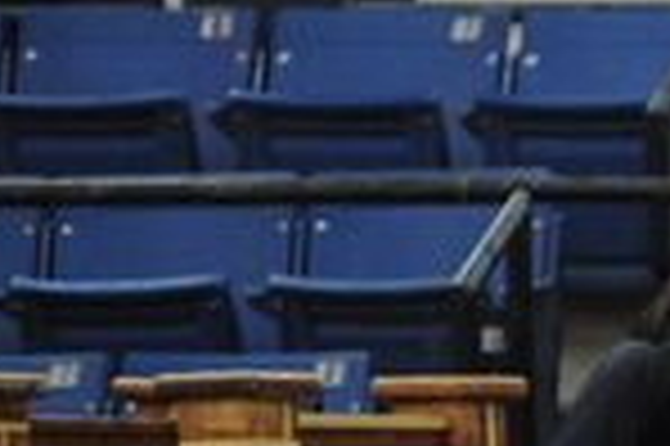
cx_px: 1187
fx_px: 13199
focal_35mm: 710
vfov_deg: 1.9
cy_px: 766
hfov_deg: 2.9
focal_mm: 165
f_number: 2.8
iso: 6400
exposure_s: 1/500
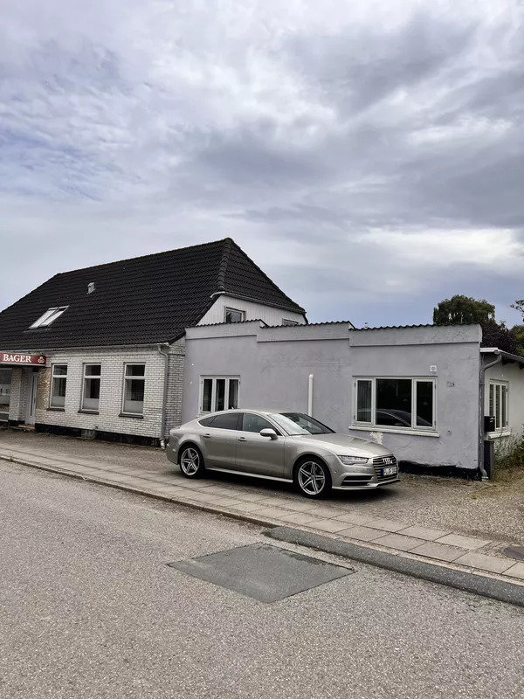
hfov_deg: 53.1
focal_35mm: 26
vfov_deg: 67.3
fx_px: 525
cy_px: 350
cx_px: 262
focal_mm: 5.7
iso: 50
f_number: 1.5
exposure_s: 1/7463
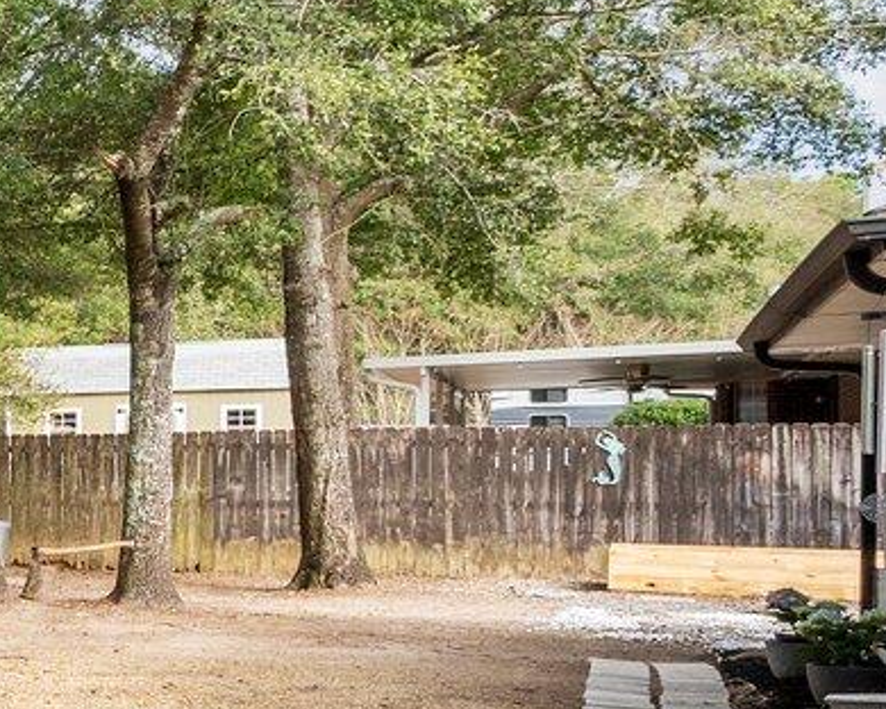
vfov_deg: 22.1
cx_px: -1215
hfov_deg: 15.4
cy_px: 420
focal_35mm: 69
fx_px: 1809
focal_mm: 14
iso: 250
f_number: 9
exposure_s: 1/160
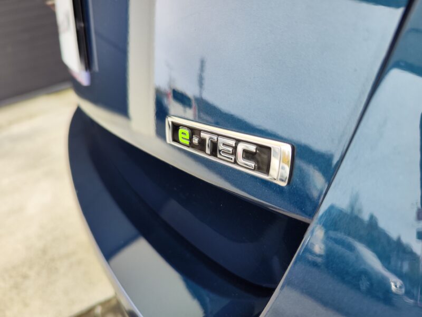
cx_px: 211
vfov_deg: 58.9
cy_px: 158
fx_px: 280
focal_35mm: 23
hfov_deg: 73.9
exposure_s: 1/130
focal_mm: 7.01
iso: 50
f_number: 1.69
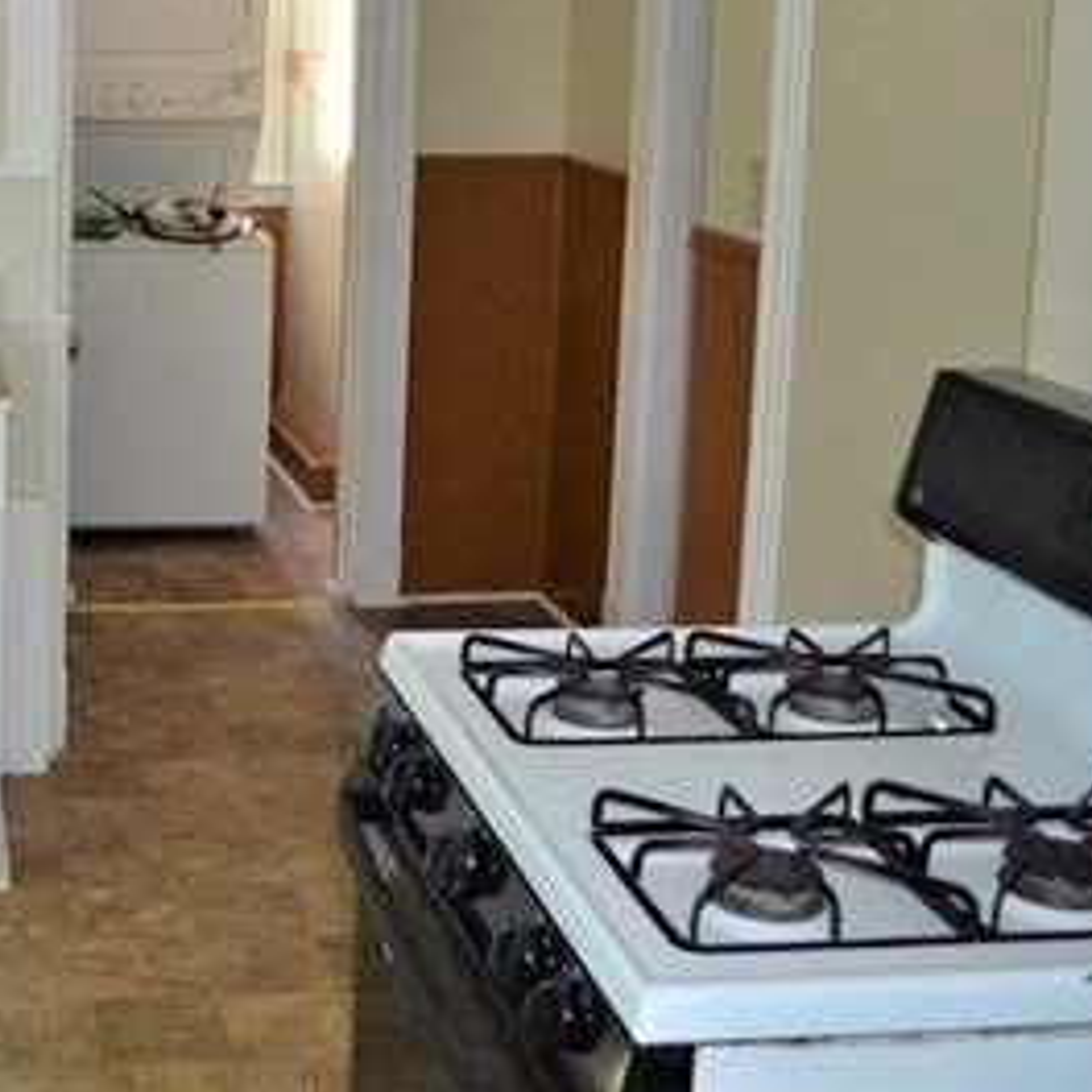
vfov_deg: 32.2
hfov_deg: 30.0
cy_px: 275
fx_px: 1856
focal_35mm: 52
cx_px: -54
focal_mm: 18
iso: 400
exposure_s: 1/60
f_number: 3.5
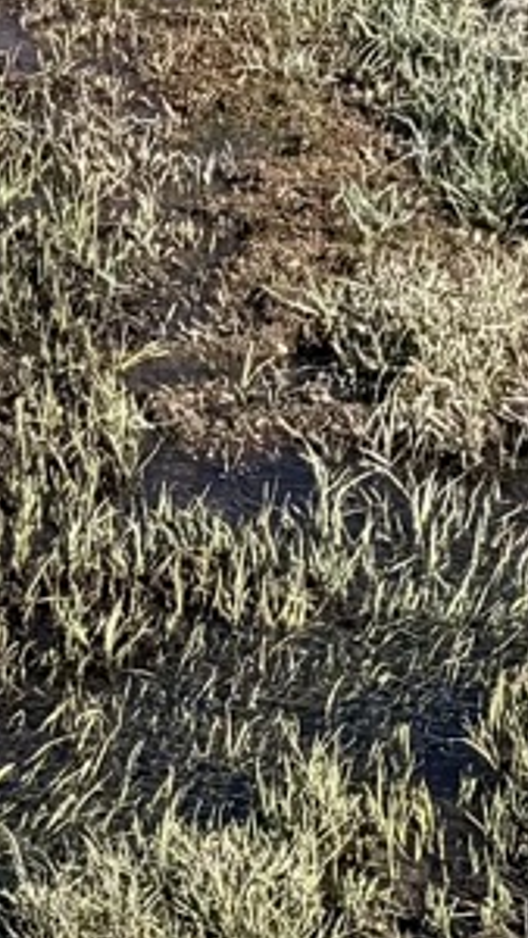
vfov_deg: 10.2
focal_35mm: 209
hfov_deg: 5.8
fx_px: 5196
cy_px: -138
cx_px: 97
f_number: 1.78
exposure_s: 1/3759
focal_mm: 6.76
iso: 80
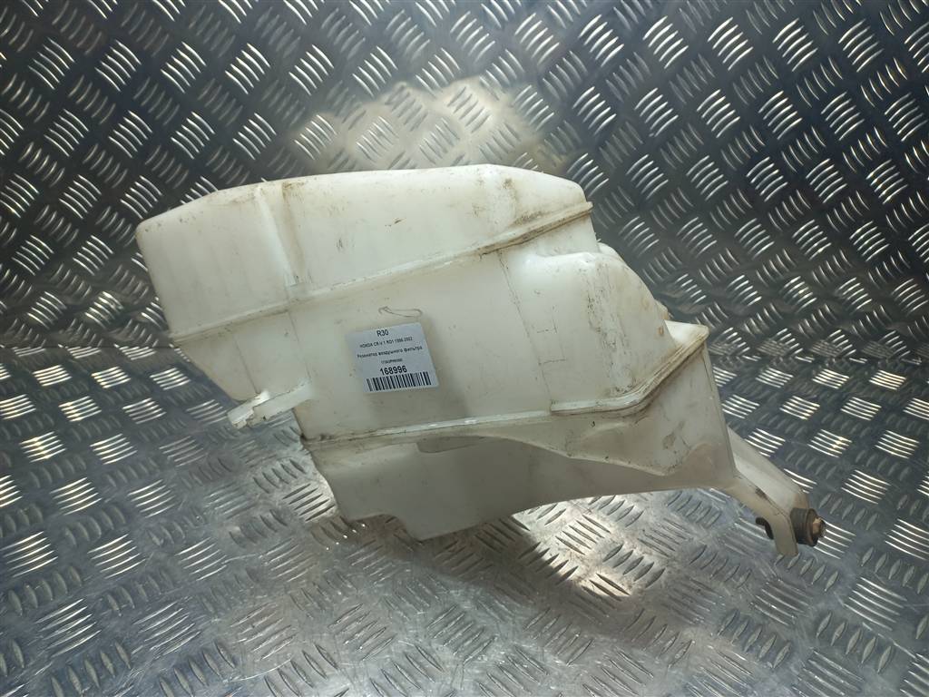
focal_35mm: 25
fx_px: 671
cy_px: 348
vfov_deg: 54.9
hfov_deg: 69.4
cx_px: 464
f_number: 1.8
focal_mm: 4.6
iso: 32
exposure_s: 1/50
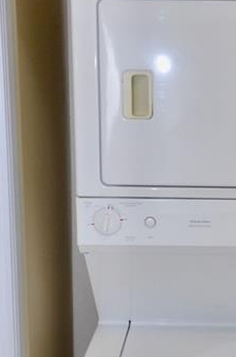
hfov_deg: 21.0
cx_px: 208
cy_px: 214
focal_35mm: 63
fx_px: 623
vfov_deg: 31.9
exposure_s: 1/60
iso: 500
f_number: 4
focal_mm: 12
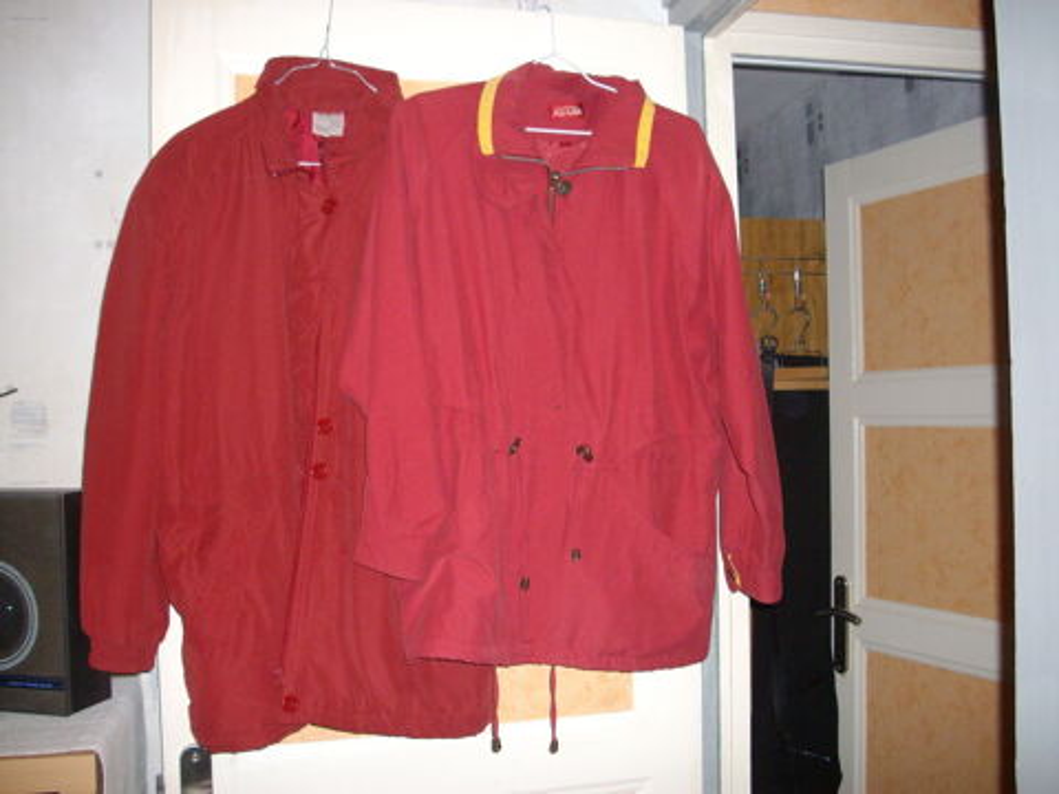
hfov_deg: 50.1
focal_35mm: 37
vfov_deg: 38.7
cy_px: 397
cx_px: 530
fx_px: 1132
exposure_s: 1/50
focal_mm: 6.2
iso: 169
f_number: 2.8
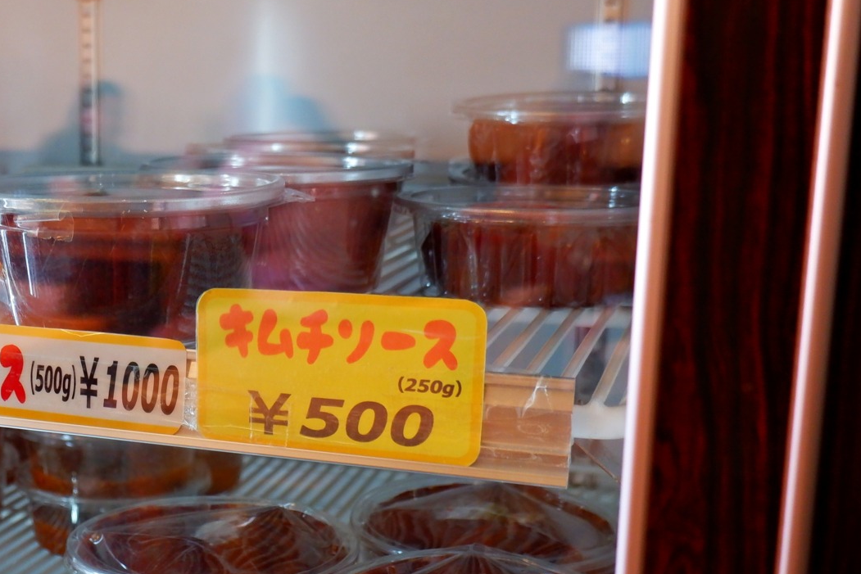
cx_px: 126
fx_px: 1339
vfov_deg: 24.1
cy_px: 359
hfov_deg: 34.1
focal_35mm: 56
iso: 400
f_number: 3.5
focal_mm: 15
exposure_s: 1/70
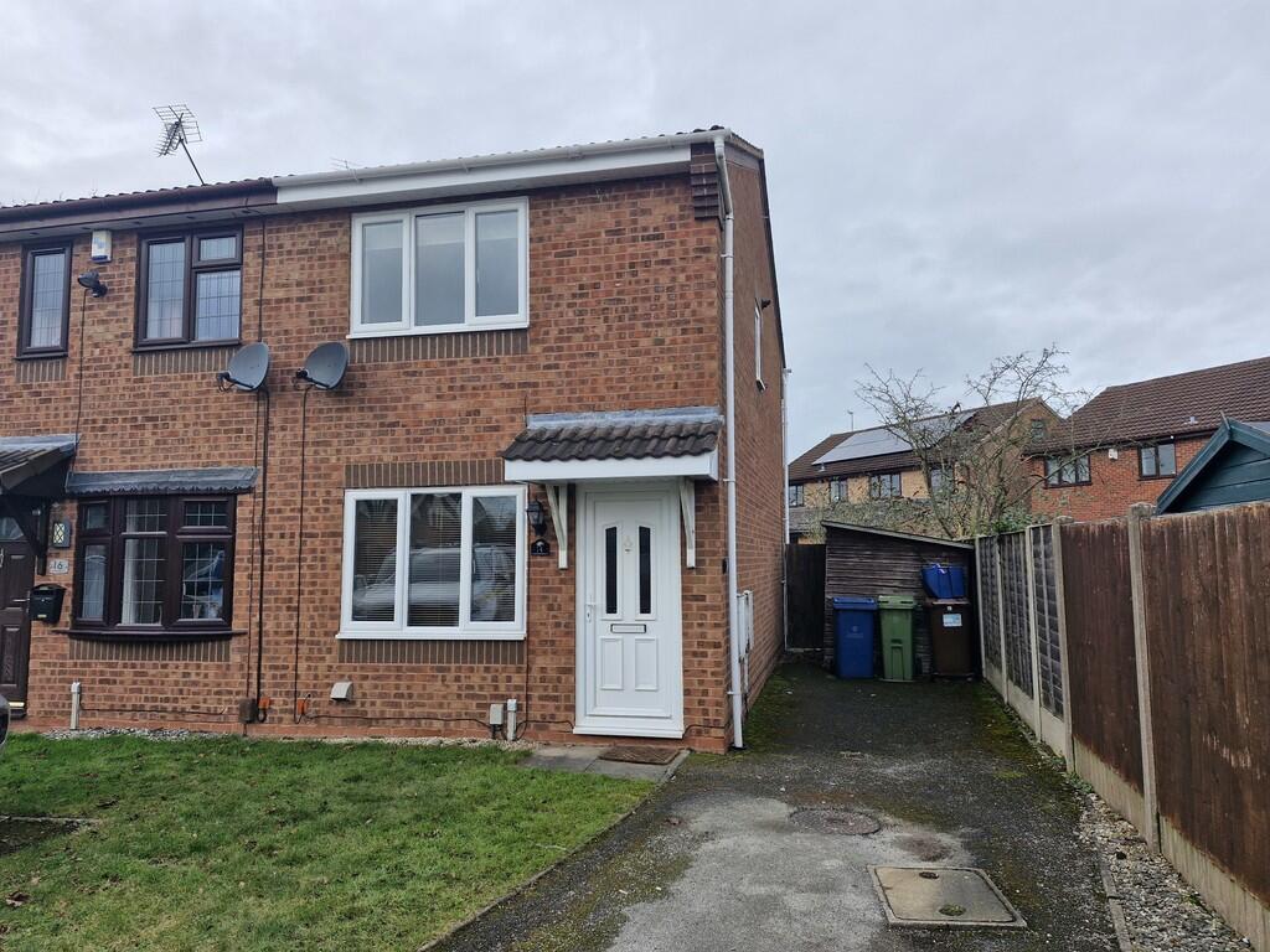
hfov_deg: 73.9
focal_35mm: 23
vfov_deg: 58.9
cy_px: 476
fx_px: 844
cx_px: 635
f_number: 1.8
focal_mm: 5.54
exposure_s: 1/724
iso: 50
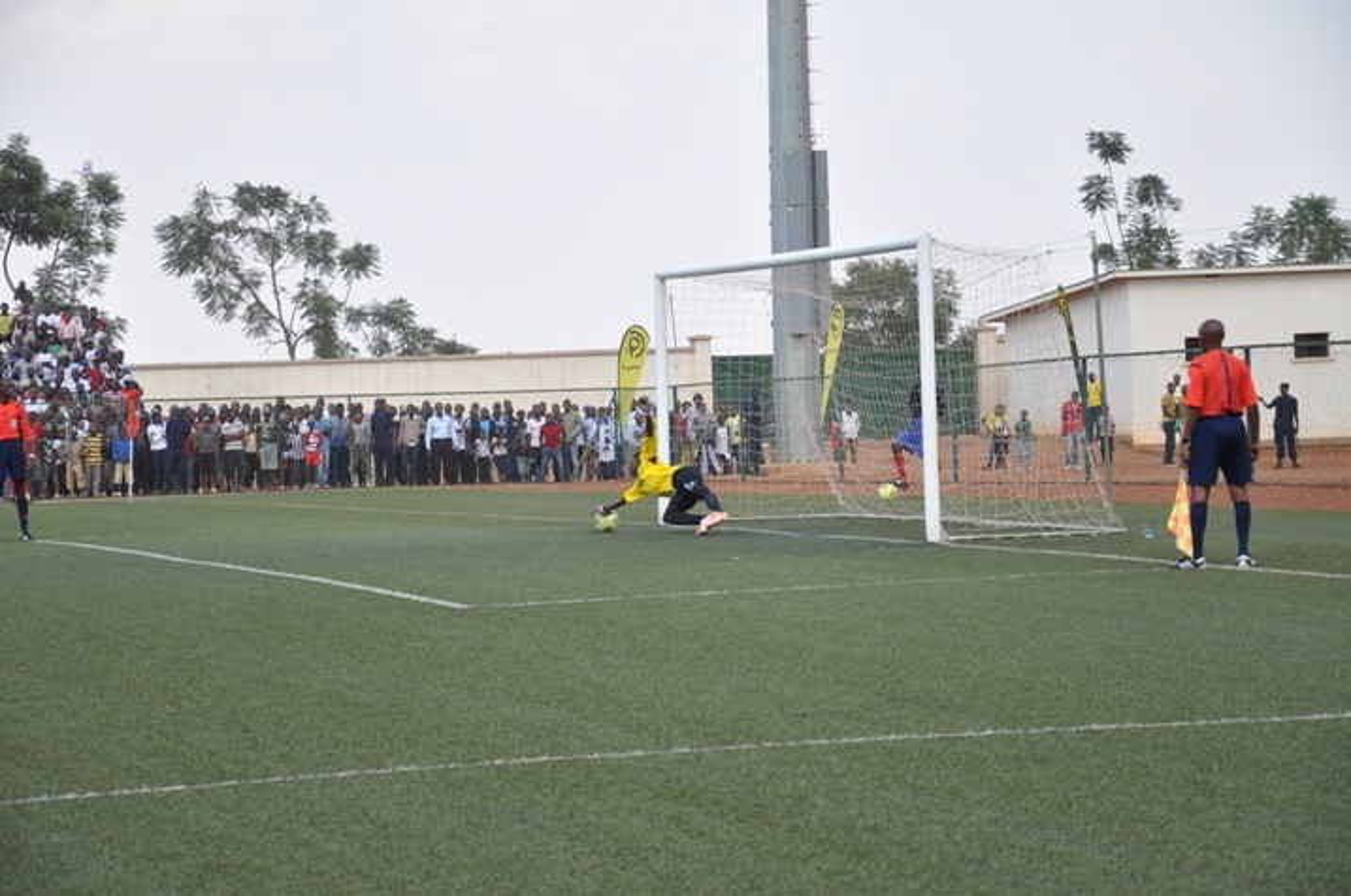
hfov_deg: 18.2
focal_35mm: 112
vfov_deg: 12.1
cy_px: 448
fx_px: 4216
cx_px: 676
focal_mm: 75
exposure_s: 1/500
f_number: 5.6
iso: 500
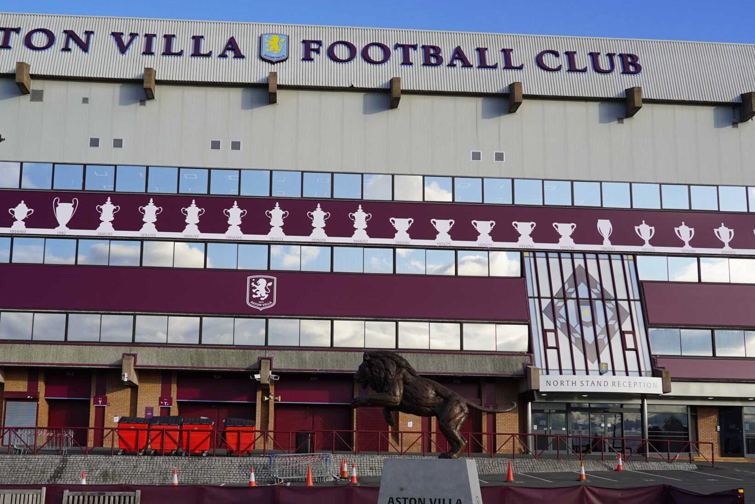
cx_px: 328
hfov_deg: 49.4
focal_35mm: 39
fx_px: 818
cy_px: 332
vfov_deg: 33.9
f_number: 5
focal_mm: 25
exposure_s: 1/320
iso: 100
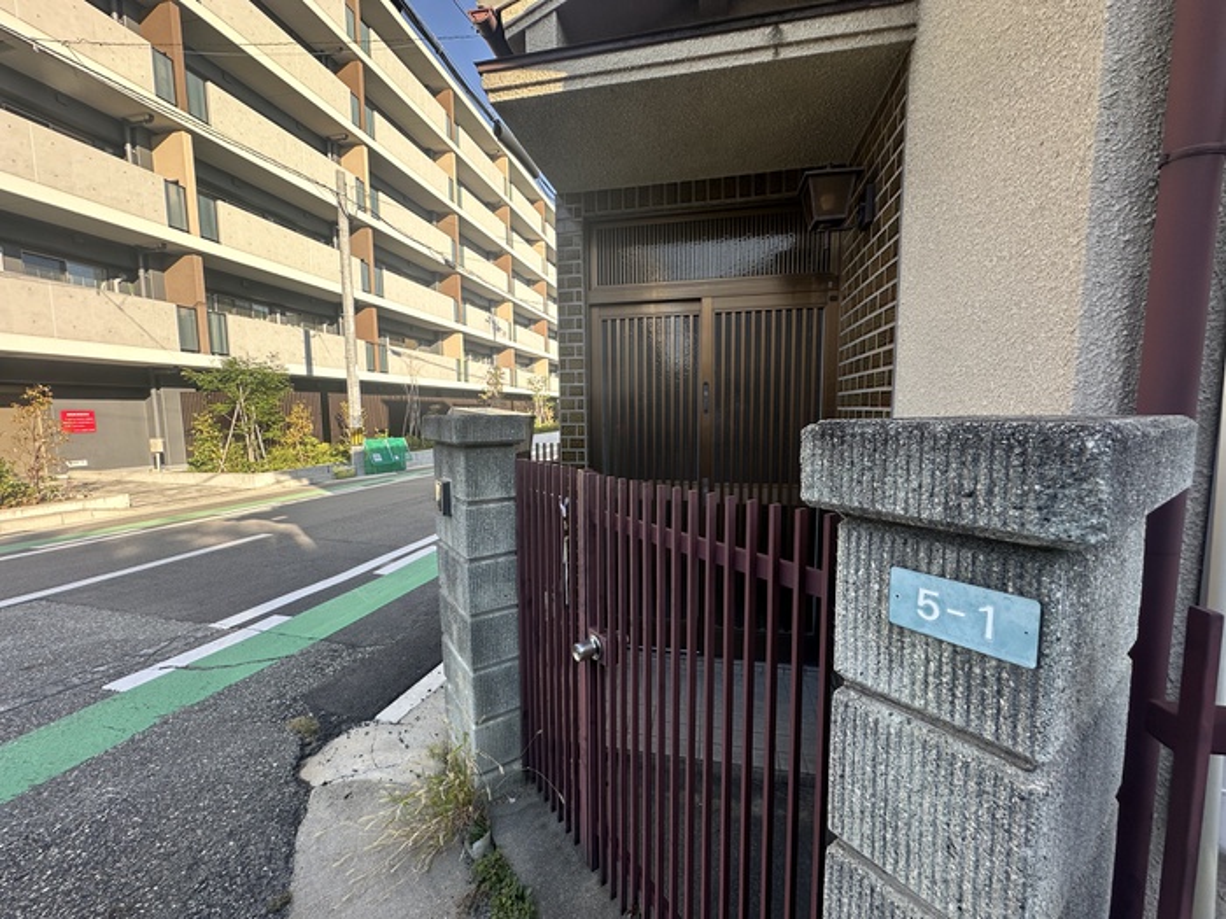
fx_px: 496
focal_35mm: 14
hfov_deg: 102.1
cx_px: 613
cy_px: 460
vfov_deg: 85.7
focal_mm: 2.22
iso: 40
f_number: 2.2
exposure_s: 1/340
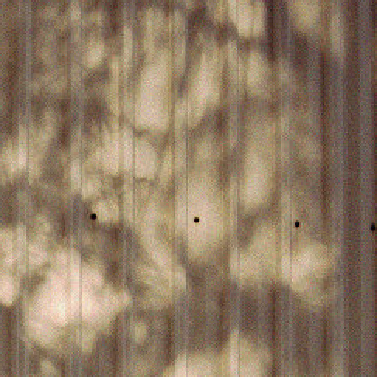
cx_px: -240
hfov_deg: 13.0
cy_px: 507
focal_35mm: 125
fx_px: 1540
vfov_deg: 13.4
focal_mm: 35
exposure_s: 1/500
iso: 100
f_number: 2.2
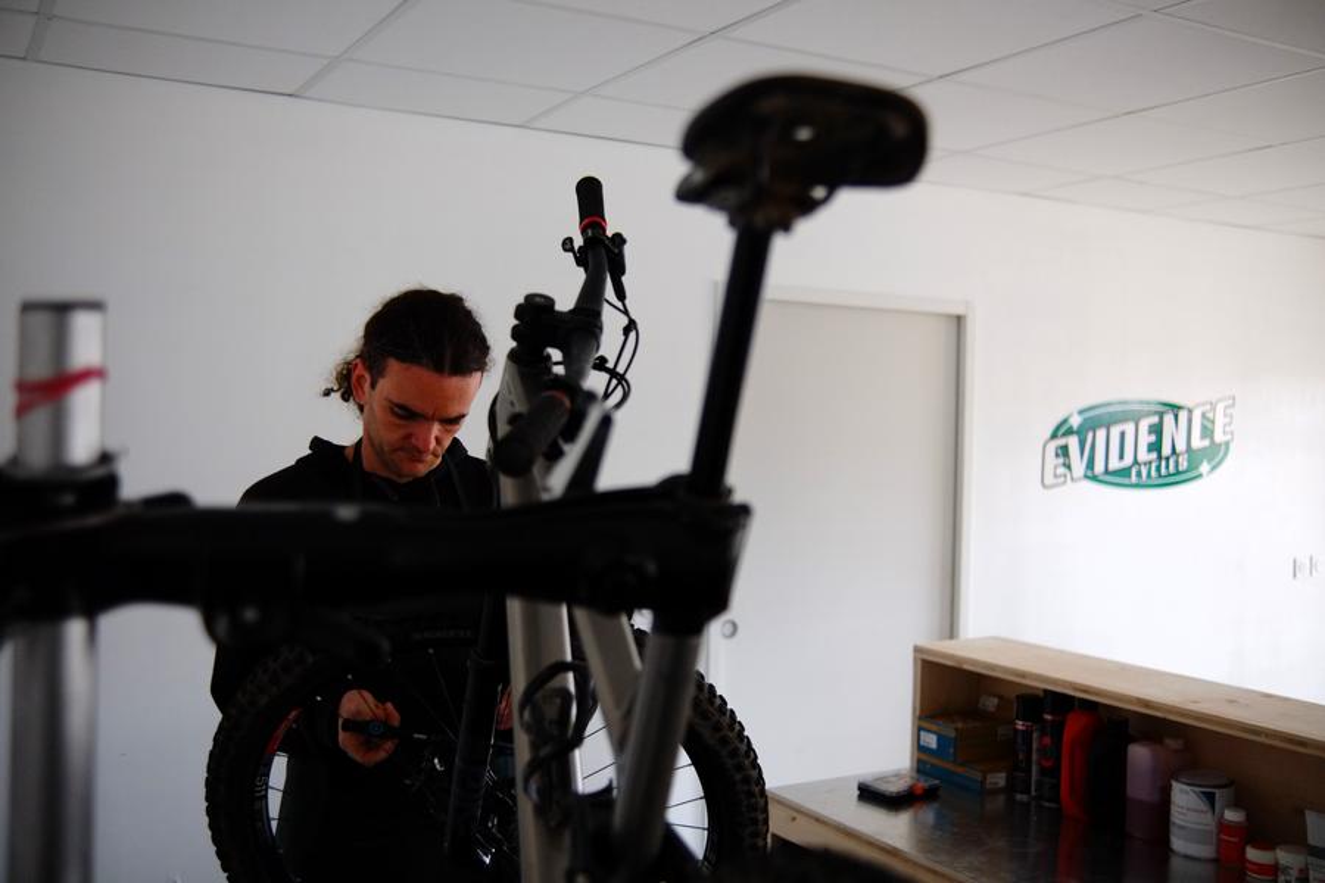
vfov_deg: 37.9
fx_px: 1288
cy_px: 442
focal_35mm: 35
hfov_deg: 54.4
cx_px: 662
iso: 800
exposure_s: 1/250
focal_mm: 23
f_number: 1.8
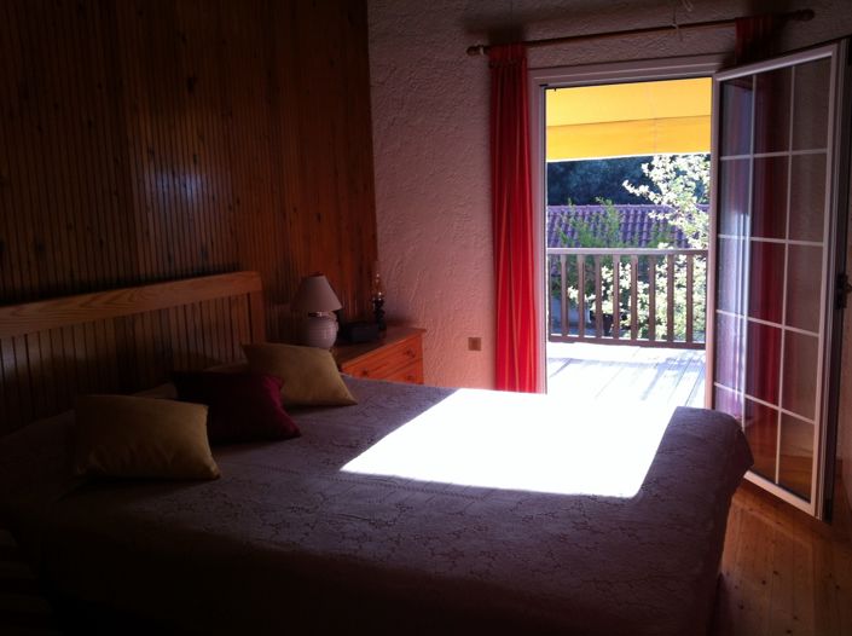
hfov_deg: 52.7
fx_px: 860
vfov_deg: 40.6
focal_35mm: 35
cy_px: 318
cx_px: 426
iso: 80
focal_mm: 3.85
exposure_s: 1/120
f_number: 2.8
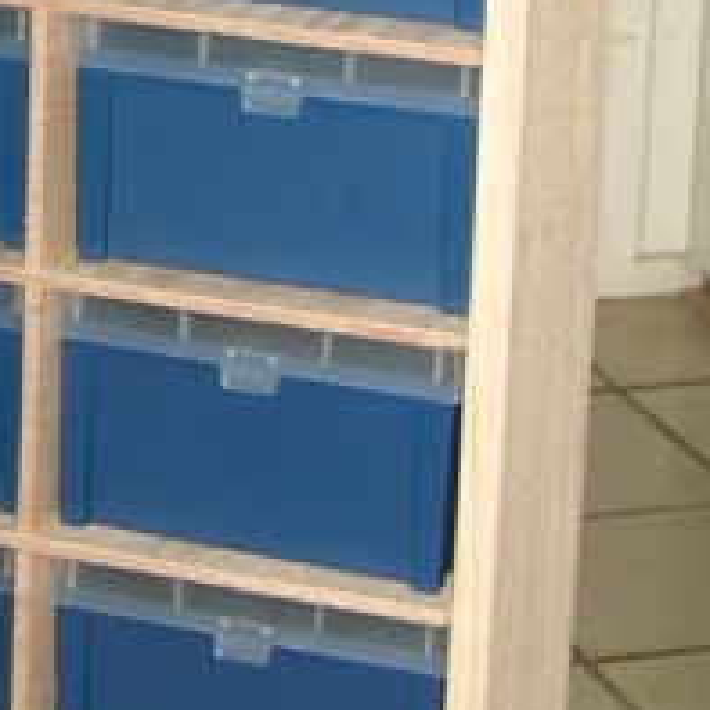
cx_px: -411
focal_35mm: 175
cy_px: -191
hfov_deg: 9.7
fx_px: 4061
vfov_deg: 9.8
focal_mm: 8
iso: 100
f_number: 2.8
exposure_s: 1/60
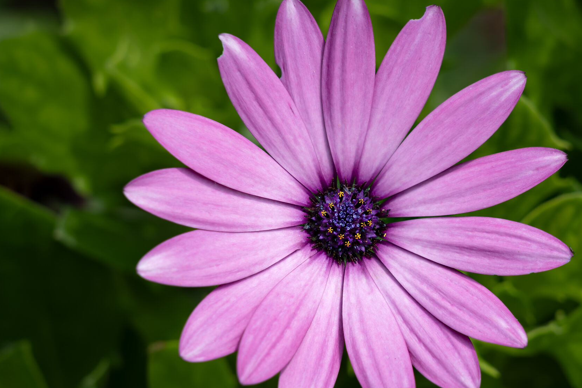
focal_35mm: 151
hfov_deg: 13.6
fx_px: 2441
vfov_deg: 9.1
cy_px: 213
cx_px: 411
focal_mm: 105
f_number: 11
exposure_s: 1/100
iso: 100
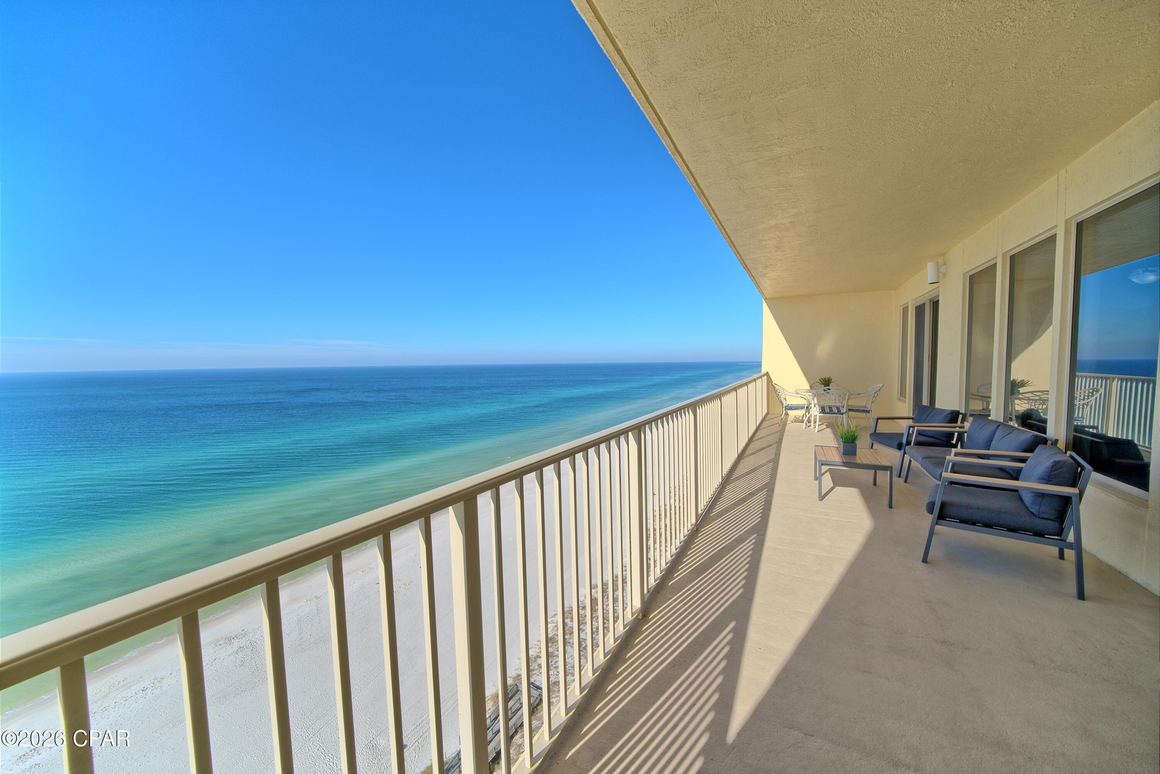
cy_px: 387
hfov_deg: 112.6
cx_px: 580
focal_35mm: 12
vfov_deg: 90.0
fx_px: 387
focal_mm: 12
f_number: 13
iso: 100
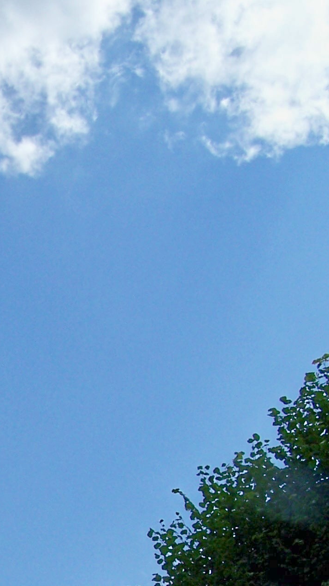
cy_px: 564
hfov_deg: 14.0
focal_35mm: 84
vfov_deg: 24.3
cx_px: -59
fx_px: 1303
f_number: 5.6
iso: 80
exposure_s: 1/750
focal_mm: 6.3
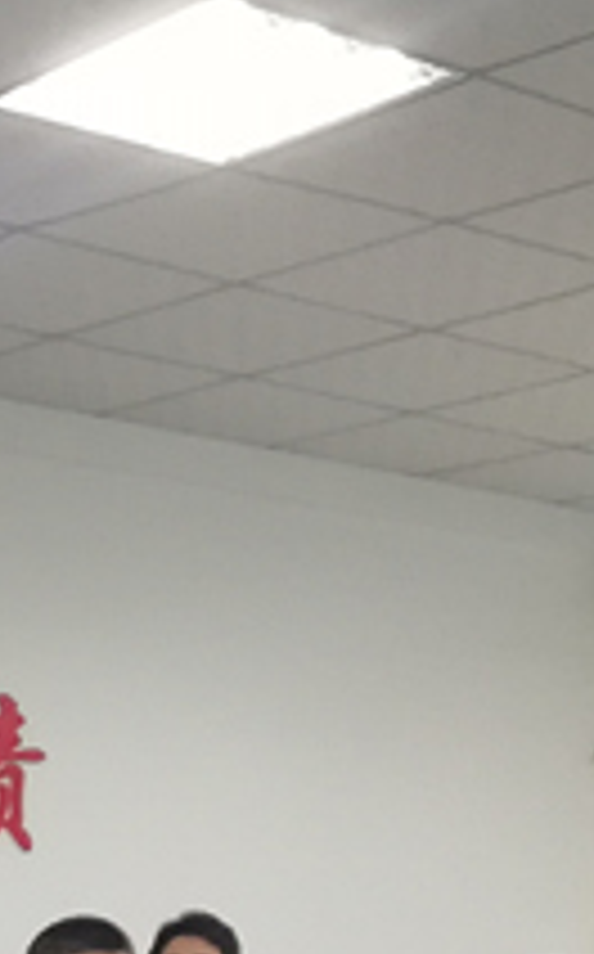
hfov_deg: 11.9
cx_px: -50
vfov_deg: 18.3
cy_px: 1156
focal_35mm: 108
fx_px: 2805
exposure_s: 1/33.3
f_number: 1.8
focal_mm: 3.83
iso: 250
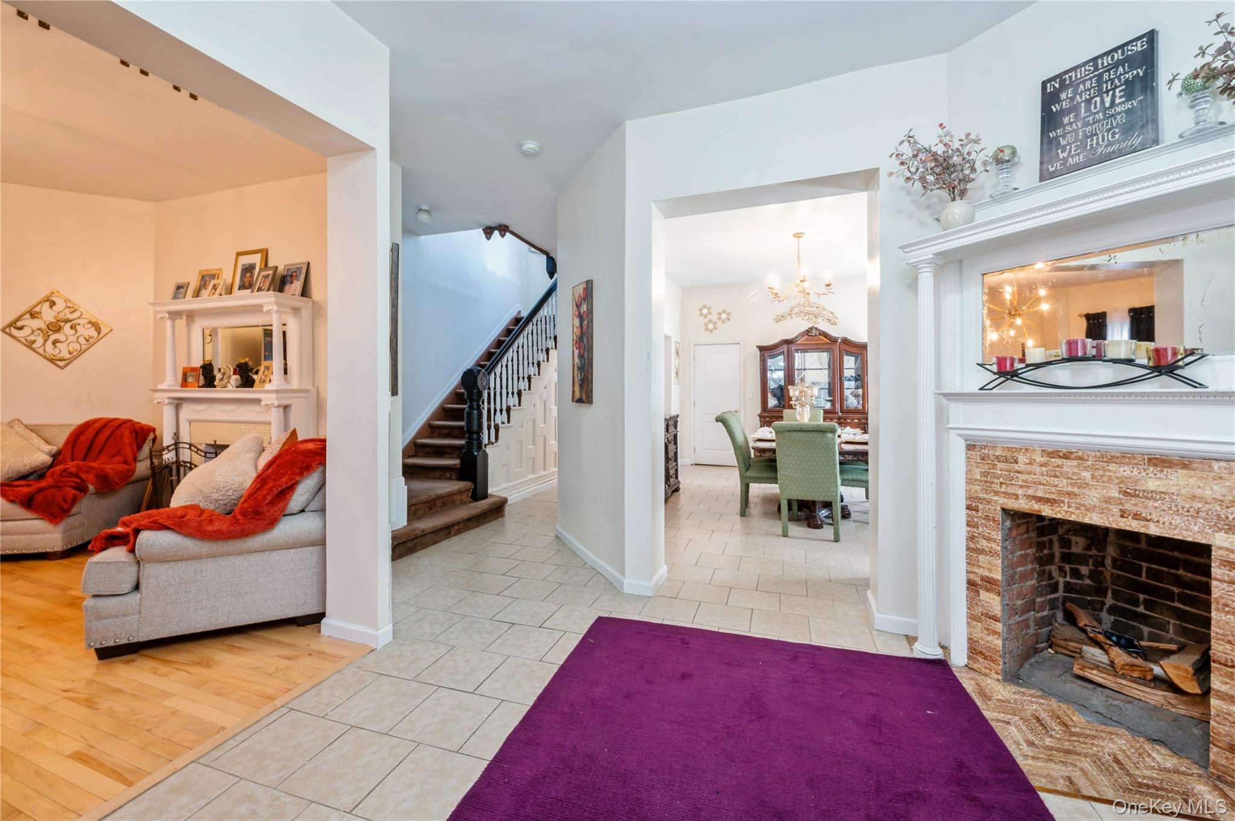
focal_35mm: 14
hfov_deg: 104.3
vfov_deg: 81.1
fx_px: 480
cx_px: 618
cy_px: 410
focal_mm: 14
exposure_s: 1.6
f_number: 11
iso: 200
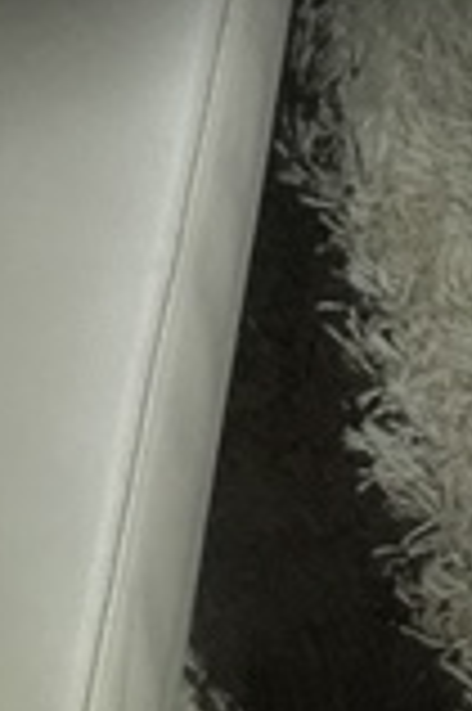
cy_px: -558
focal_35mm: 122
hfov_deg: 10.4
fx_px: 2404
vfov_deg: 14.7
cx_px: 904
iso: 25
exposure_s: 1/15
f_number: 2.2
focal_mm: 4.15
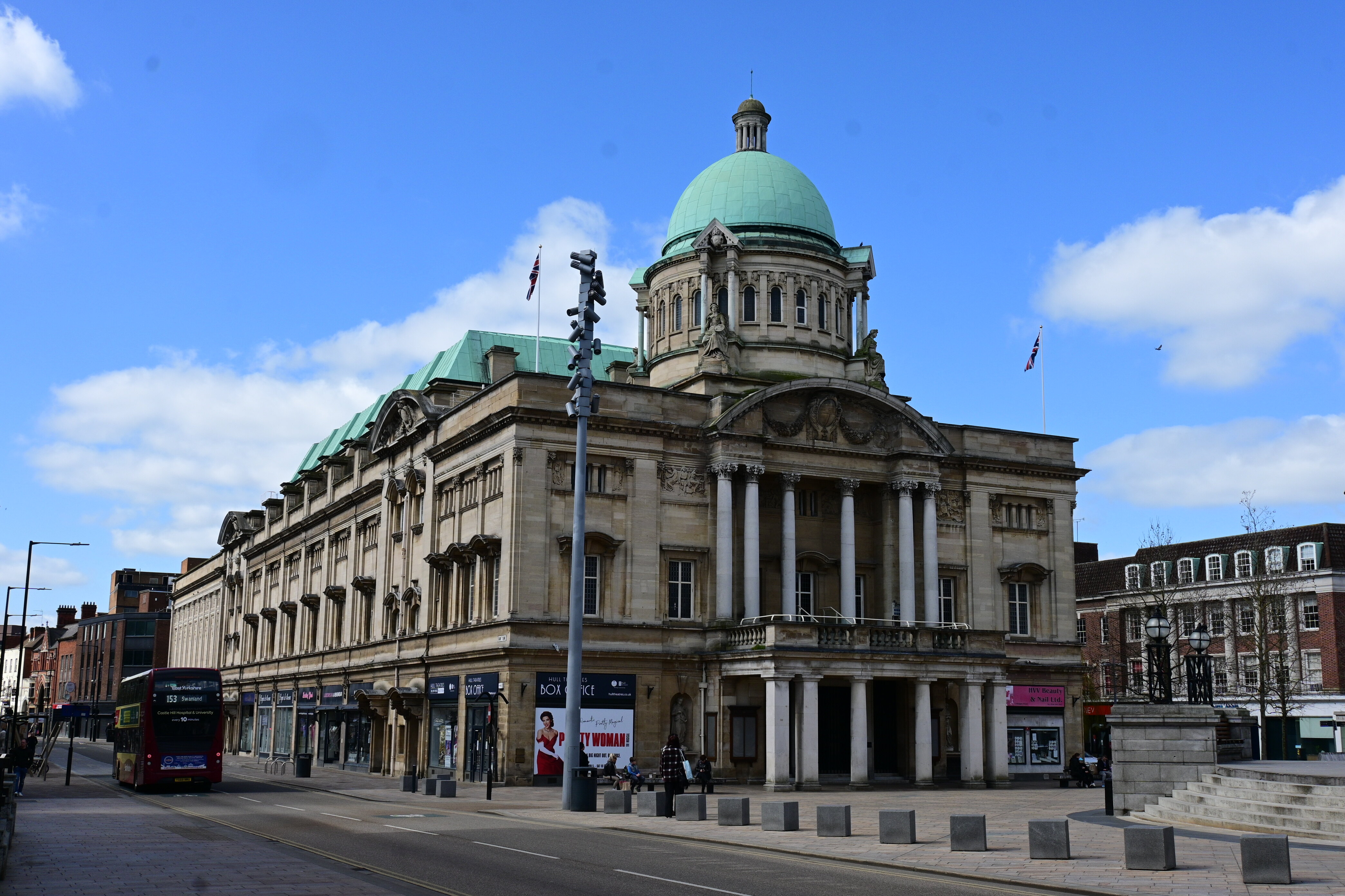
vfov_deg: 35.5
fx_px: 1401
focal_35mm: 38
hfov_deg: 51.3
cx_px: 672
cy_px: 448
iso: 200
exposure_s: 1/400
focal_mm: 25
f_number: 10
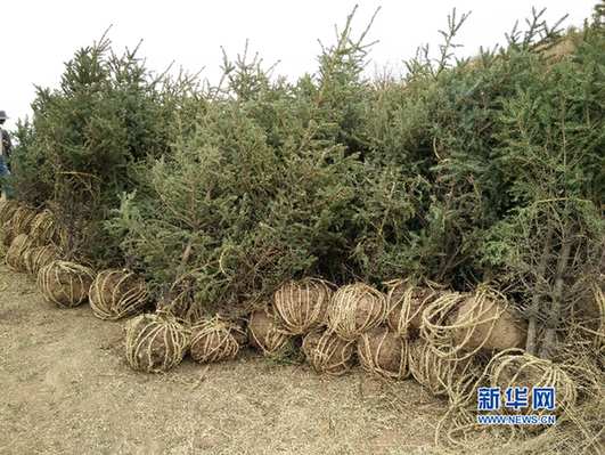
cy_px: 228
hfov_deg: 79.0
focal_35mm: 21
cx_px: 302
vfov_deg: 63.5
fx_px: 367
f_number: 2.2
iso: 50
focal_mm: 3.66
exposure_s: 1/398
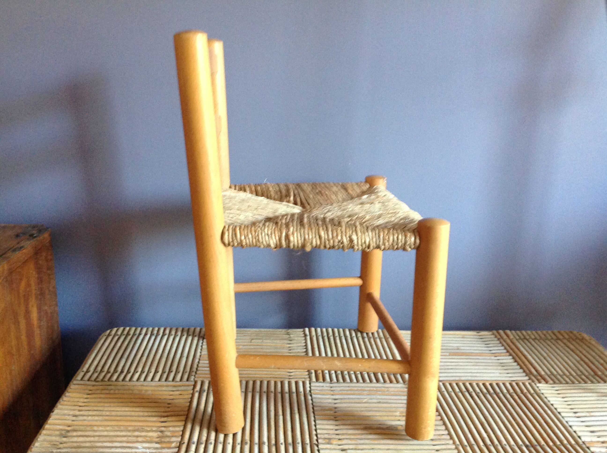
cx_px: 304
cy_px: 226
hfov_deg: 52.7
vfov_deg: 40.6
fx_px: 613
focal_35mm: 35
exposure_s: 1/15
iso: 320
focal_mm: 4.28
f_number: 2.4
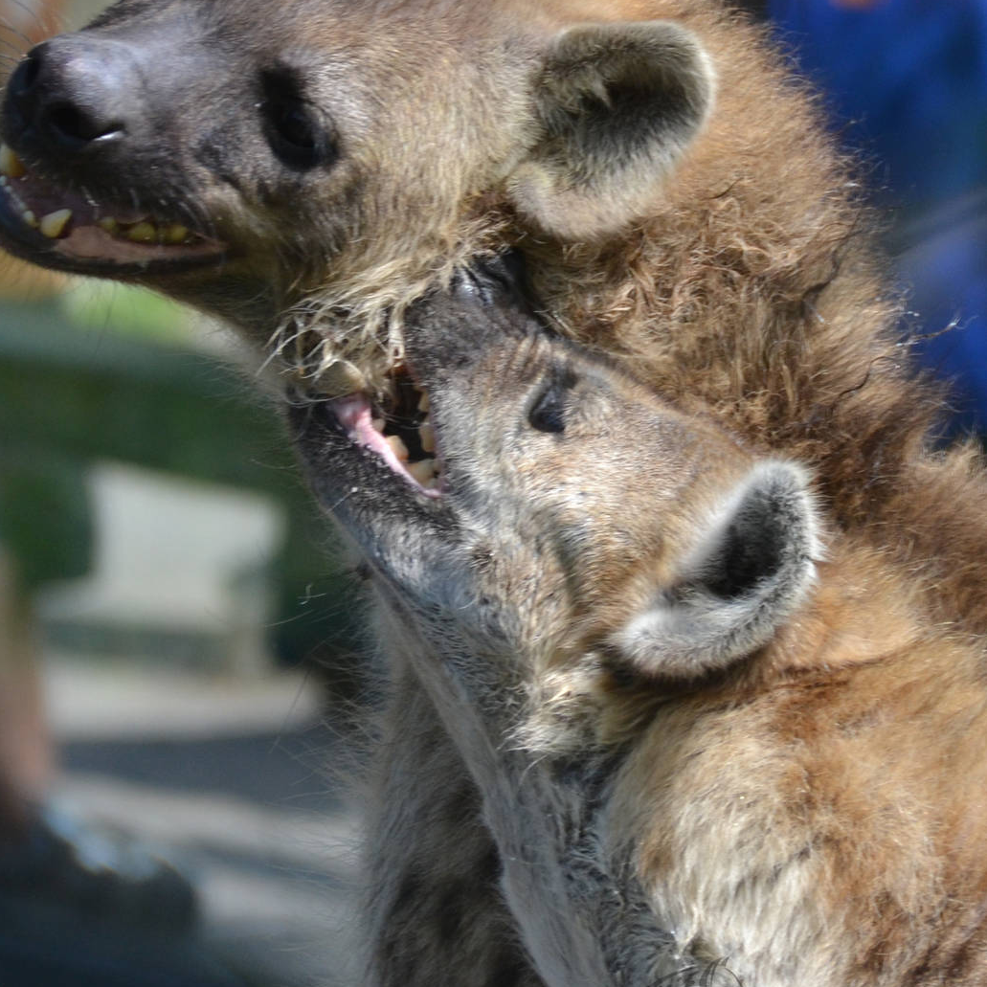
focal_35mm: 554
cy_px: 508
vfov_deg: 3.2
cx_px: 477
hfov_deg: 3.2
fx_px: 17871
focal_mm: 280
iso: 400
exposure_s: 1/640
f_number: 5.6
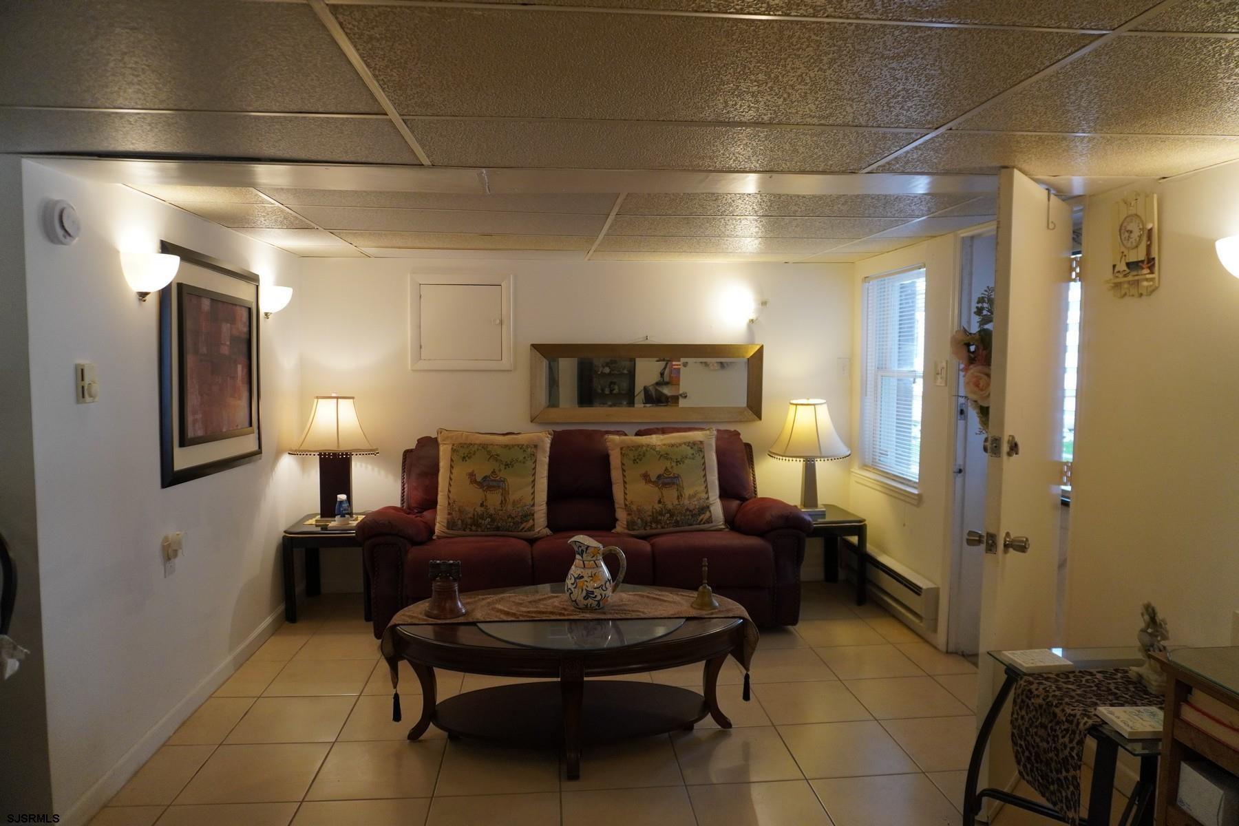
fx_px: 826
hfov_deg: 73.7
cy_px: 413
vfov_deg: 53.1
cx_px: 620
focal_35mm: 24
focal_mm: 16
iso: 1000
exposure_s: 1/160
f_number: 4
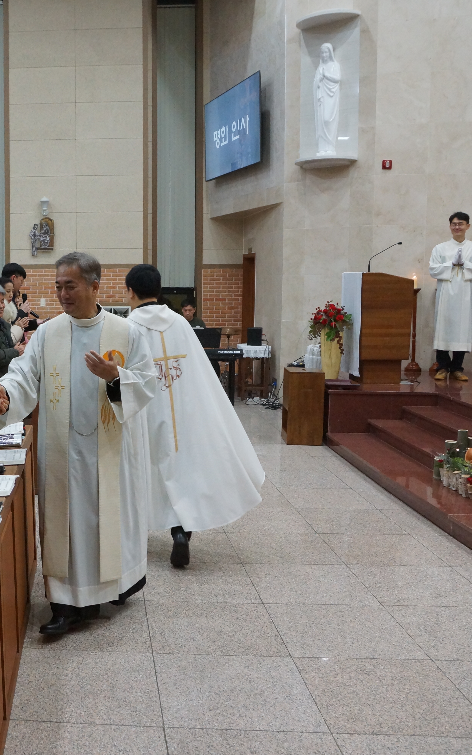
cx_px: 11
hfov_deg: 32.0
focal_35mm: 37
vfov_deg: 52.7
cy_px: 375
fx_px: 761
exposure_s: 1/100
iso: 1600
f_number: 4
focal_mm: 16
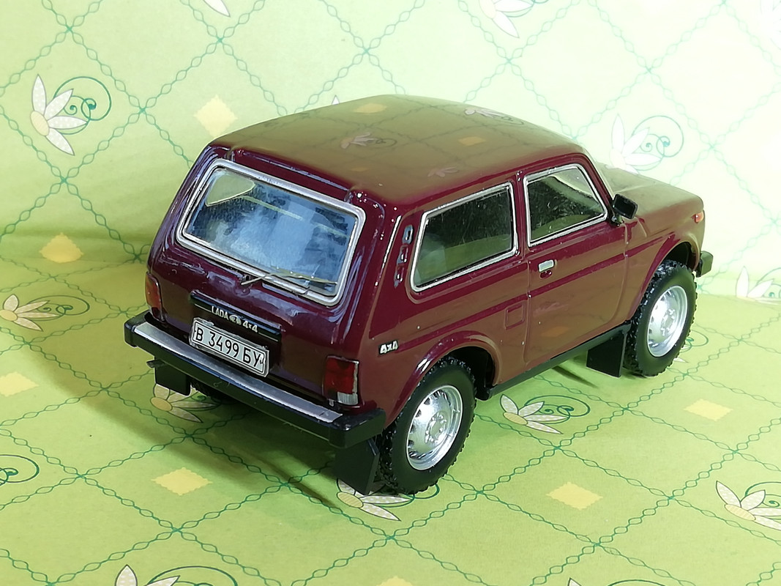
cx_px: 390
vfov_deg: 23.3
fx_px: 1421
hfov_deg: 30.7
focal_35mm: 63
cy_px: 293
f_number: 2.2
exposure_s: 1/33.3
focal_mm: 3.46
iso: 125
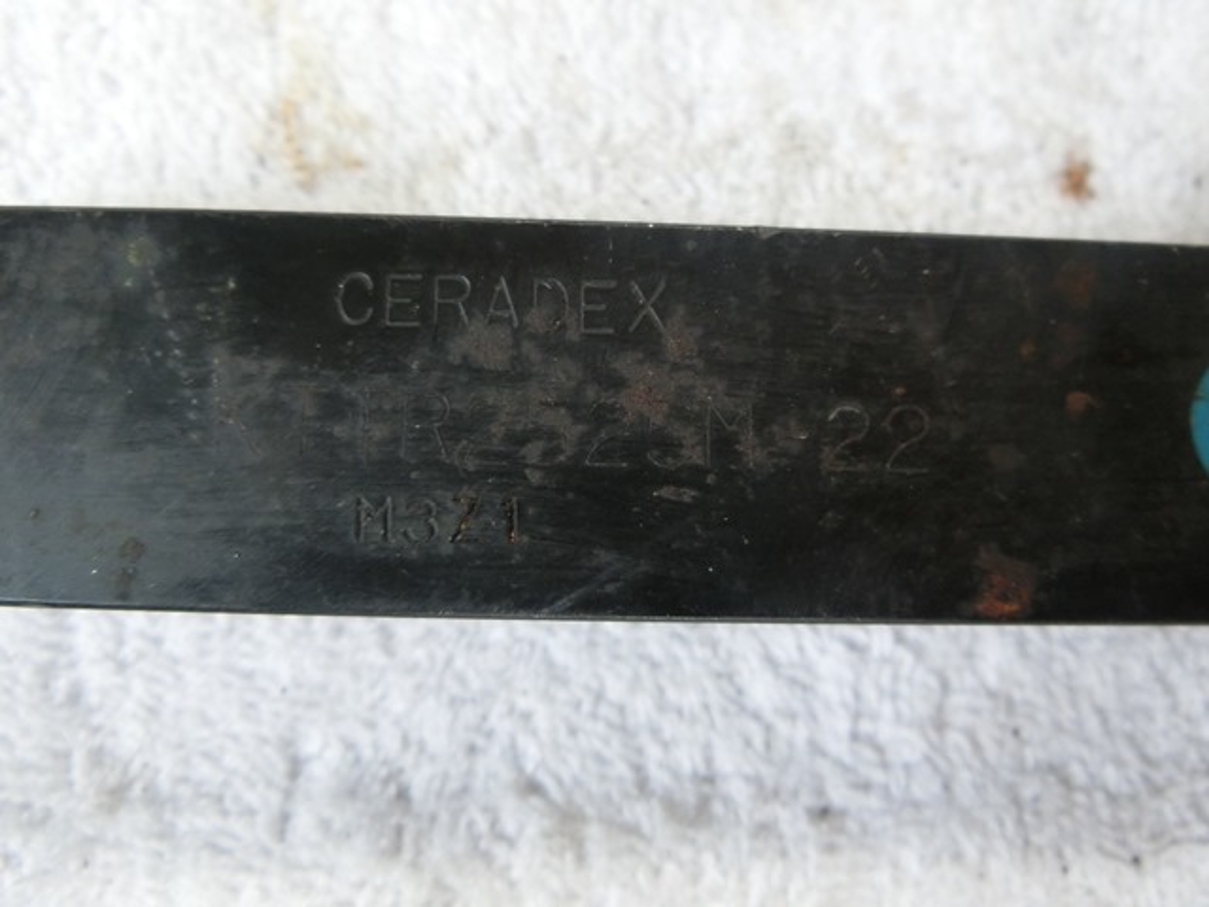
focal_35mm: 25
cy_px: 454
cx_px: 604
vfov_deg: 54.9
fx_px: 873
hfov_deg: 69.4
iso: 400
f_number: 3.5
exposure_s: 1/40
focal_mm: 4.5
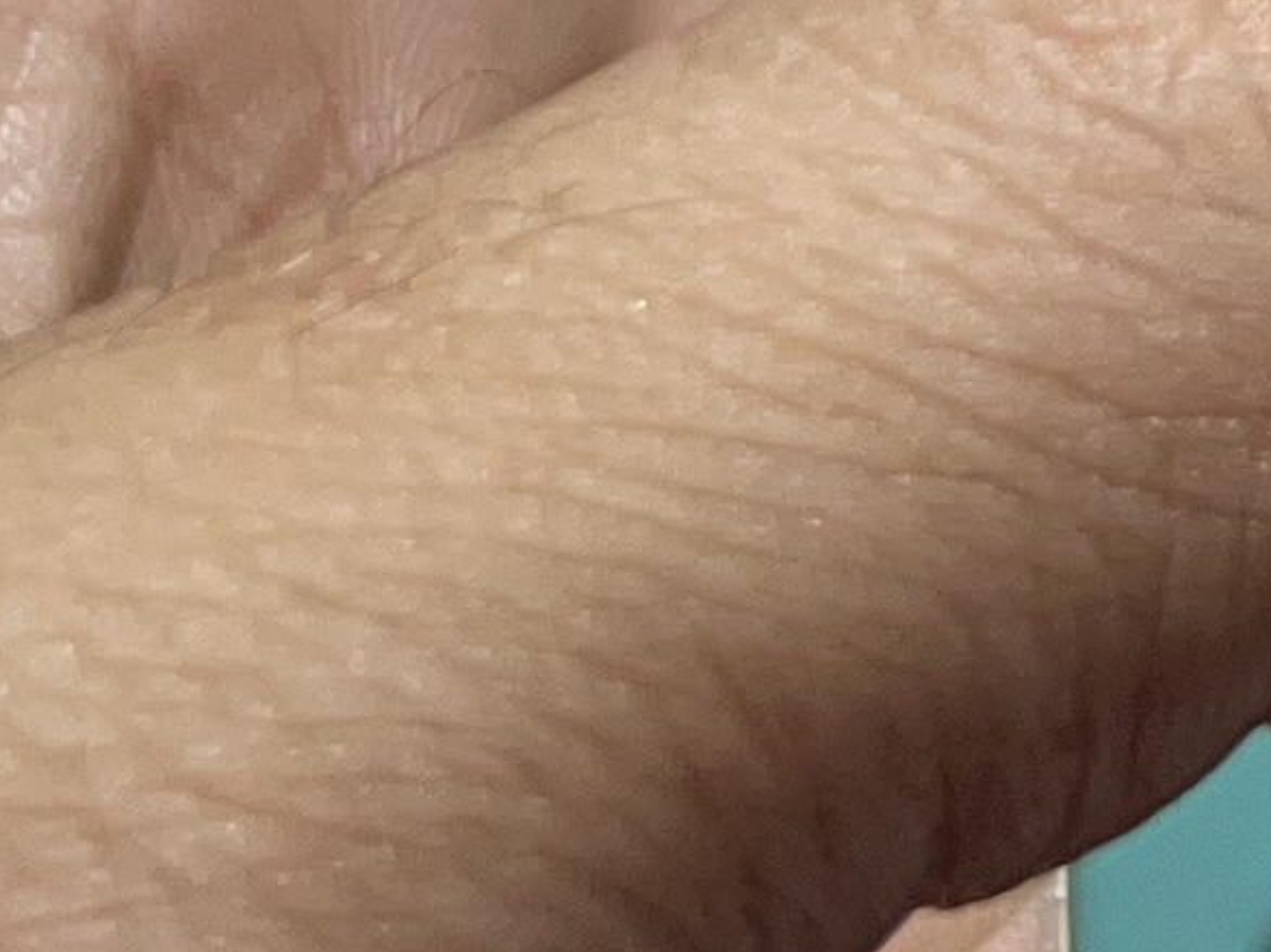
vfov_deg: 7.6
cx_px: 2724
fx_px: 6570
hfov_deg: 10.0
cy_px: -1509
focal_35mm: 179
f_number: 1.5
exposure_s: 1/100
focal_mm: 5.7
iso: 40
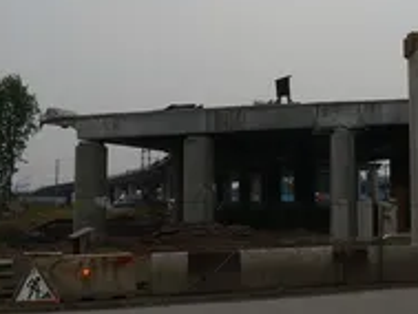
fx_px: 894
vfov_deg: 19.7
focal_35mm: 74
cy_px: 55
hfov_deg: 25.4
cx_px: 383
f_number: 4
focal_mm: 7.4
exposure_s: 1/1000
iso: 100
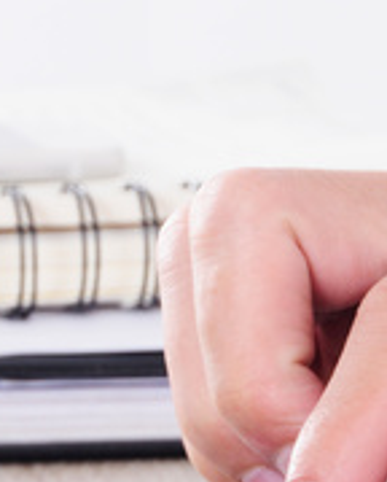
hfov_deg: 2.2
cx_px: -447
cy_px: 436
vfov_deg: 2.8
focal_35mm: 699
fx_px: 9977
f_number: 7.1
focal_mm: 105
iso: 125
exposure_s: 1/125
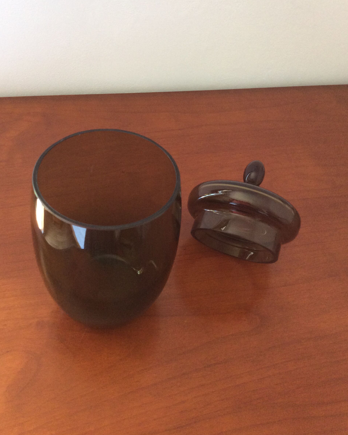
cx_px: 173
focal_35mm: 34
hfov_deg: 43.4
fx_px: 438
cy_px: 204
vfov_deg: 52.8
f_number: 2.4
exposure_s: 1/25
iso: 125
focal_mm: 3.3
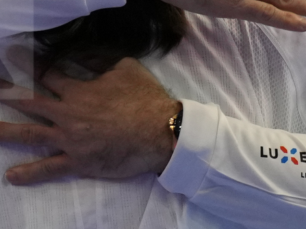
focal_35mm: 1612
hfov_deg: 1.2
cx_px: 239
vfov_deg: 0.9
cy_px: 24
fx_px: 14246
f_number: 2.8
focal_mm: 200
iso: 2000
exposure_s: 1/1000
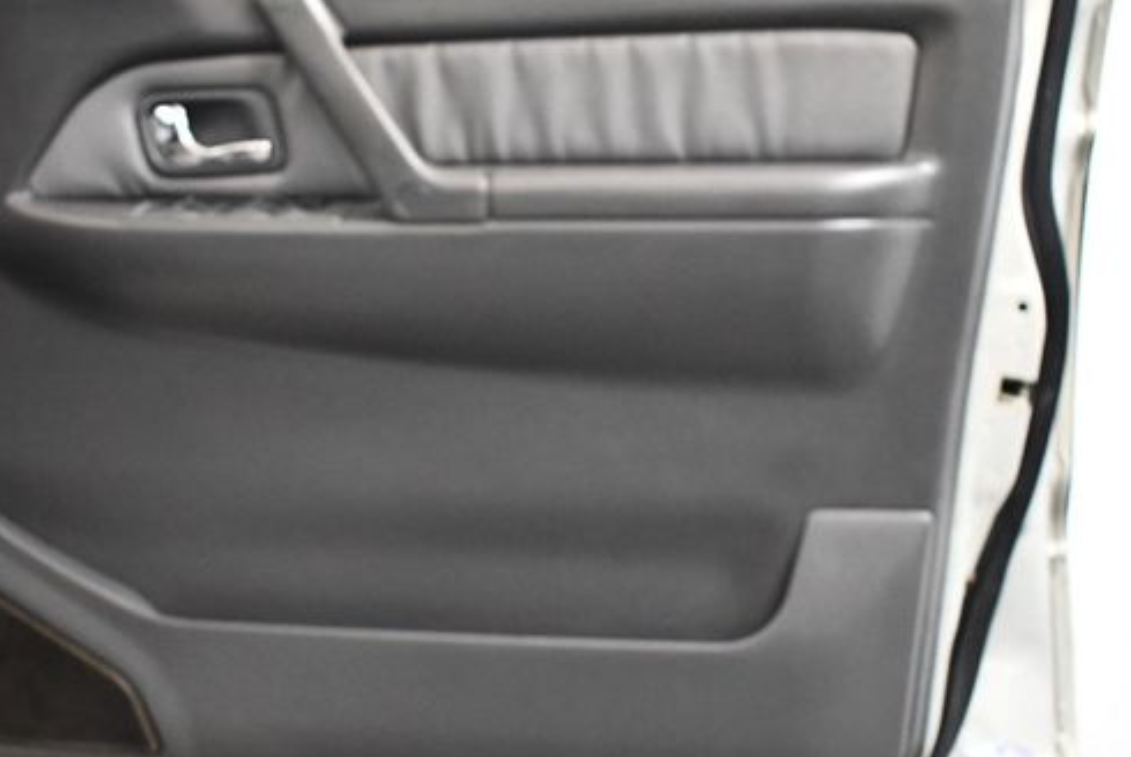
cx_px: 455
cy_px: 402
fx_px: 1478
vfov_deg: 28.7
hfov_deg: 41.7
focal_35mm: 47
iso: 3200
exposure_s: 1/80
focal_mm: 18
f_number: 3.5
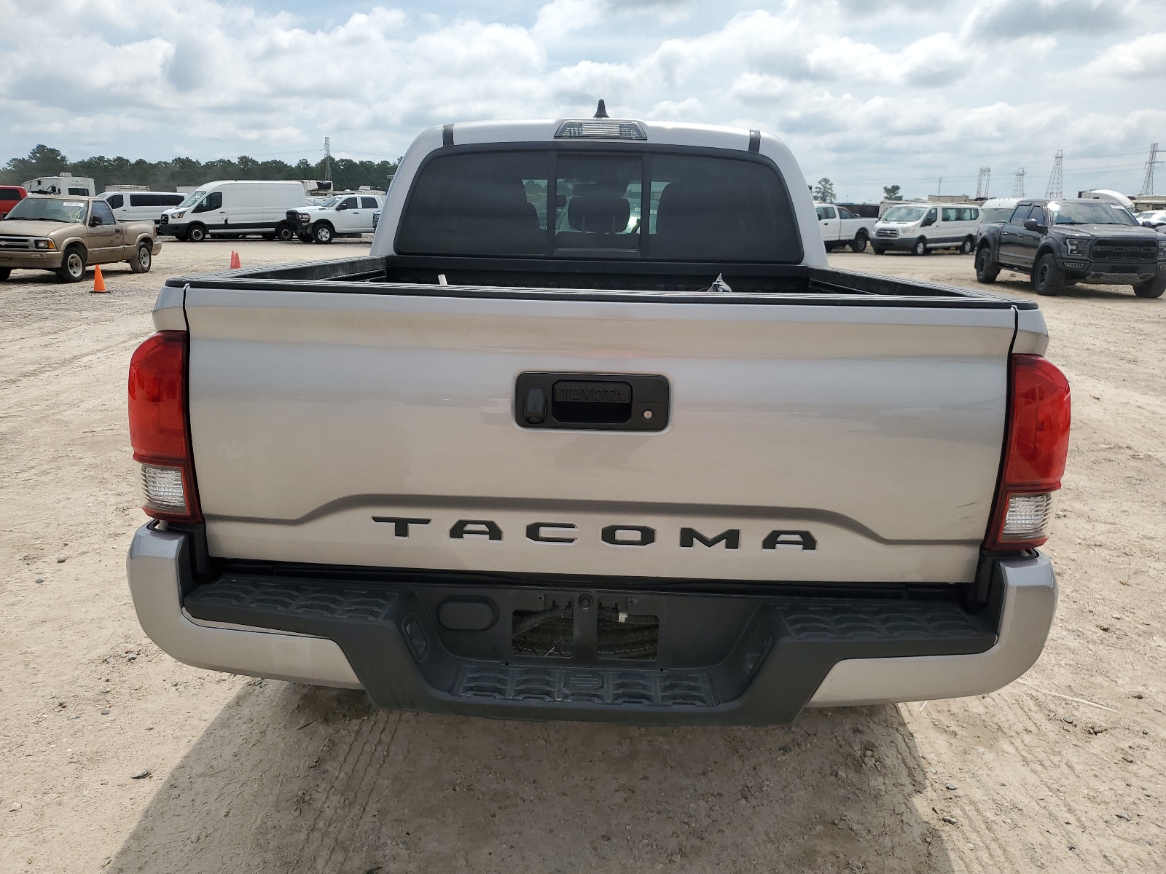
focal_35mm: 26
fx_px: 876
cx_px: 583
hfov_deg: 67.3
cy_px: 437
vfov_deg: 53.1
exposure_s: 1/5000
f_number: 1.5
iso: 50
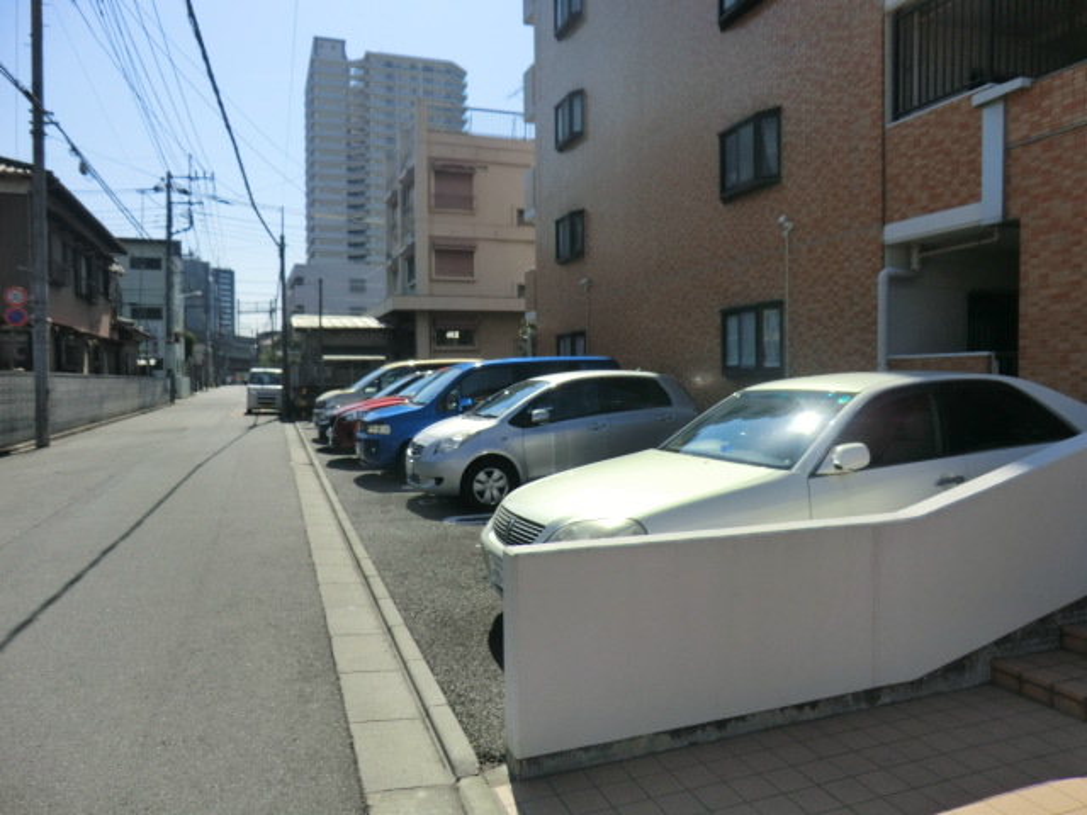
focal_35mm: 24
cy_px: 408
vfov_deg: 56.8
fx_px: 754
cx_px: 544
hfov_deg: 71.6
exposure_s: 1/320
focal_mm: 4.3
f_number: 7.5
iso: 80
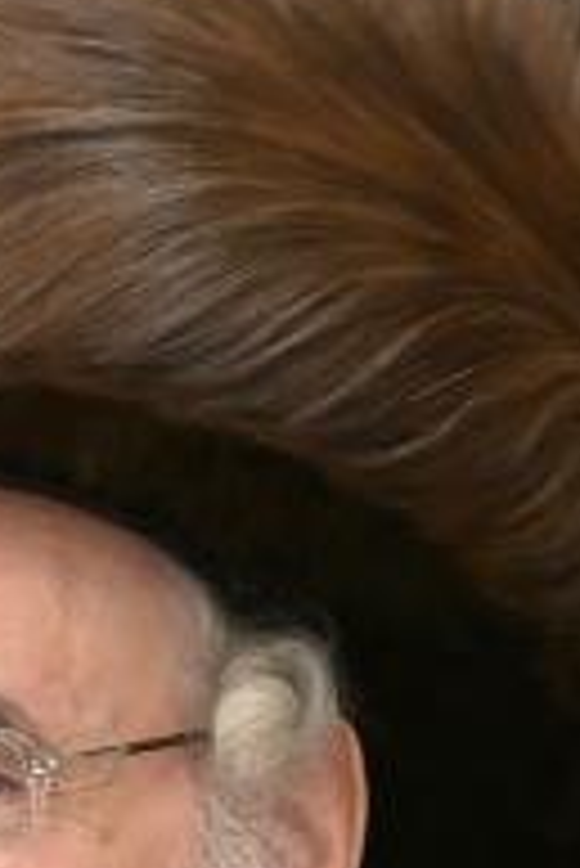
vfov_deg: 1.9
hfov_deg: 1.3
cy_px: 1034
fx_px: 25810
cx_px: -103
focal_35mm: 1070
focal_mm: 135
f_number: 2.8
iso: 160
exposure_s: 1/200
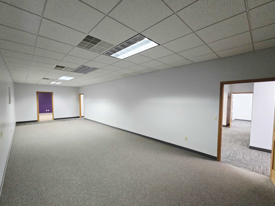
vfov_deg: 85.7
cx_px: 131
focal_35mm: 14
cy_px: 104
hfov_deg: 102.0
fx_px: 111
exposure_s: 1/60.2
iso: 640
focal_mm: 2.2
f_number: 2.2
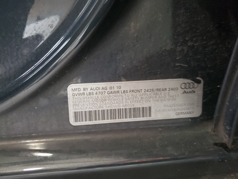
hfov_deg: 67.3
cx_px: 119
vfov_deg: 53.1
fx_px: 179
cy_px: 90
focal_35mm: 26
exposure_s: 1/30
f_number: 1.5
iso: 378
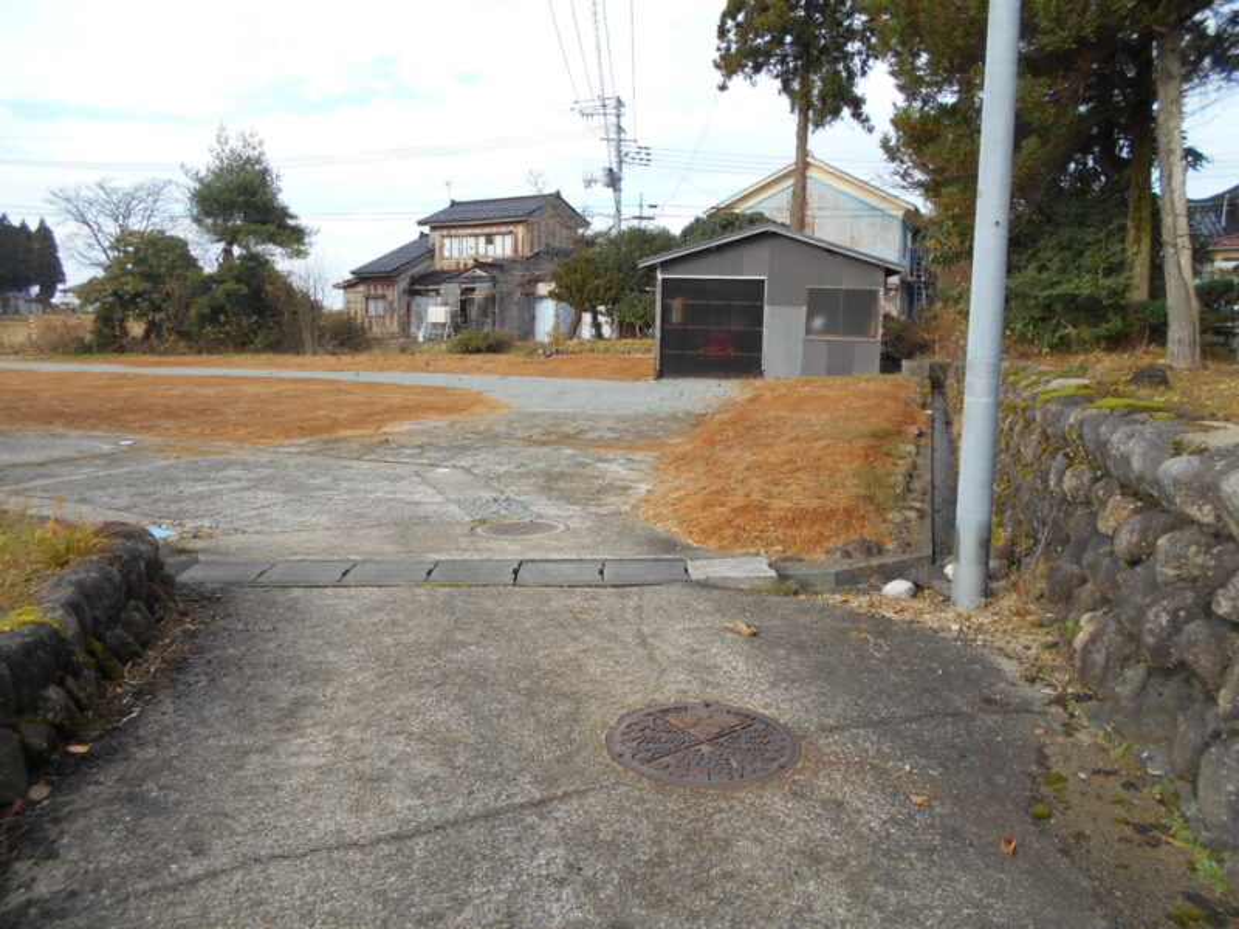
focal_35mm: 26
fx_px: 931
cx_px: 620
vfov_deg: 53.1
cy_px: 464
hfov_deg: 67.3
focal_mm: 4.6
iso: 80
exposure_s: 1/320
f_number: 3.2
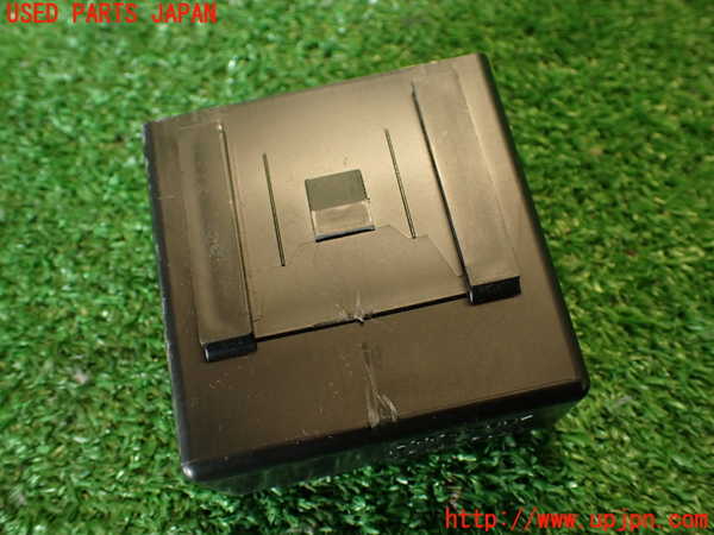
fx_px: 660
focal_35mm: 32
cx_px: 357
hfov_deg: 56.8
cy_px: 268
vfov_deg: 44.2
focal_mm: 5.79
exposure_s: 1/30
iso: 200
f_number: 2.4
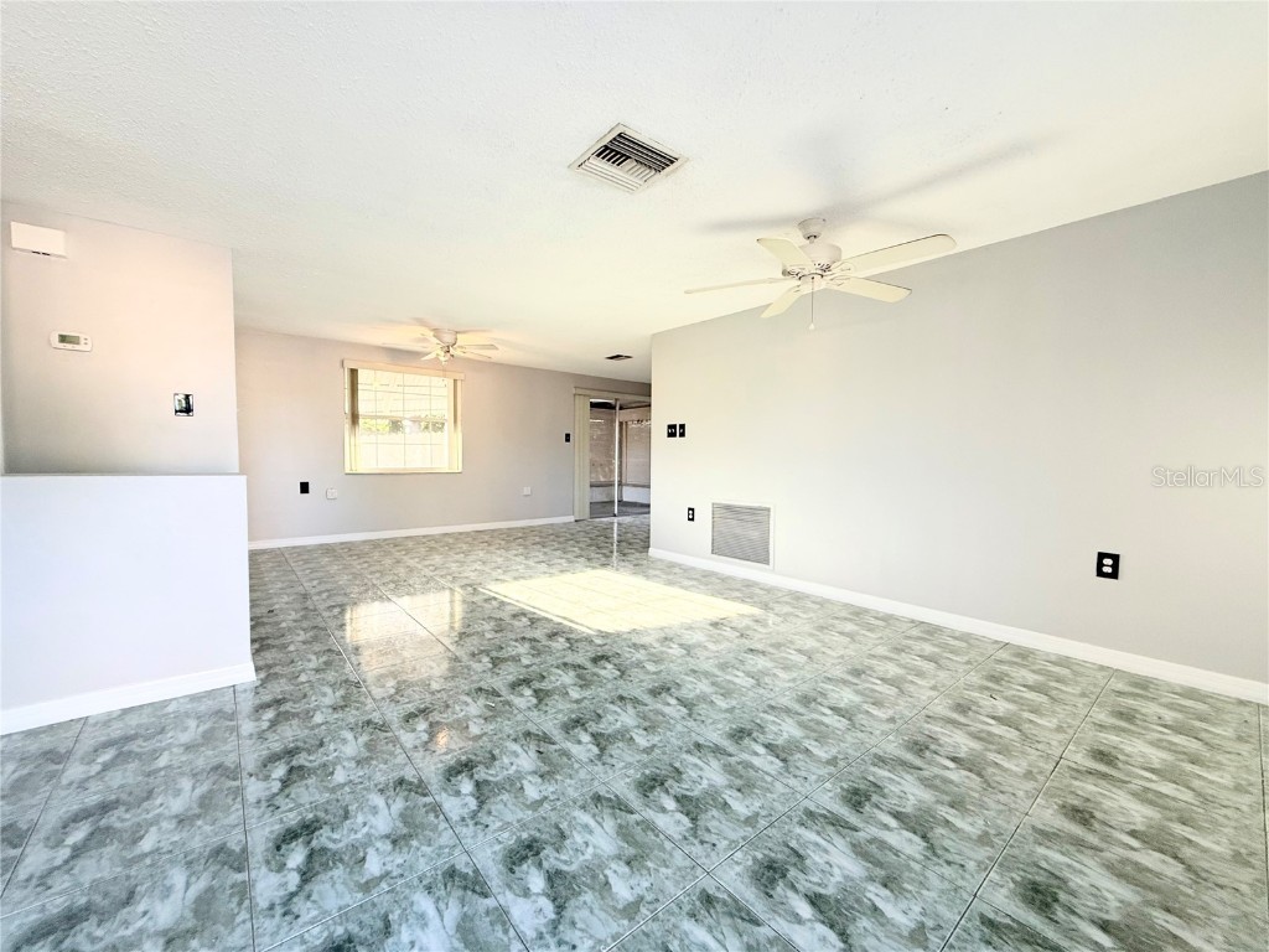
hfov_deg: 102.1
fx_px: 513
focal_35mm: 14
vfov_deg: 85.7
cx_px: 634
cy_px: 476
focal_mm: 2.22
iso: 125
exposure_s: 1/99
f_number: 2.2
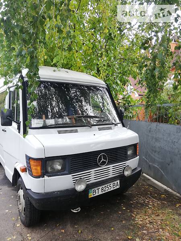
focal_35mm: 26
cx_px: 90
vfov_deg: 67.3
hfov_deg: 53.1
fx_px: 181
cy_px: 120
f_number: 2.2
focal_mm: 3.8
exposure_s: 1/100
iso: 64
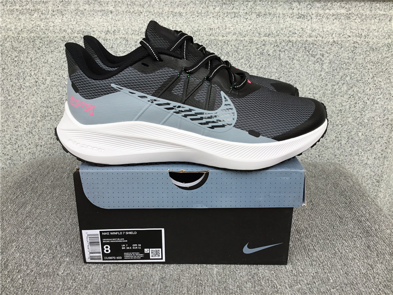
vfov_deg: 45.4
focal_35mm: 31
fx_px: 352
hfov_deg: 58.4
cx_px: 196
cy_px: 148
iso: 25
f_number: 2.4
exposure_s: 1/100
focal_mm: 3.3
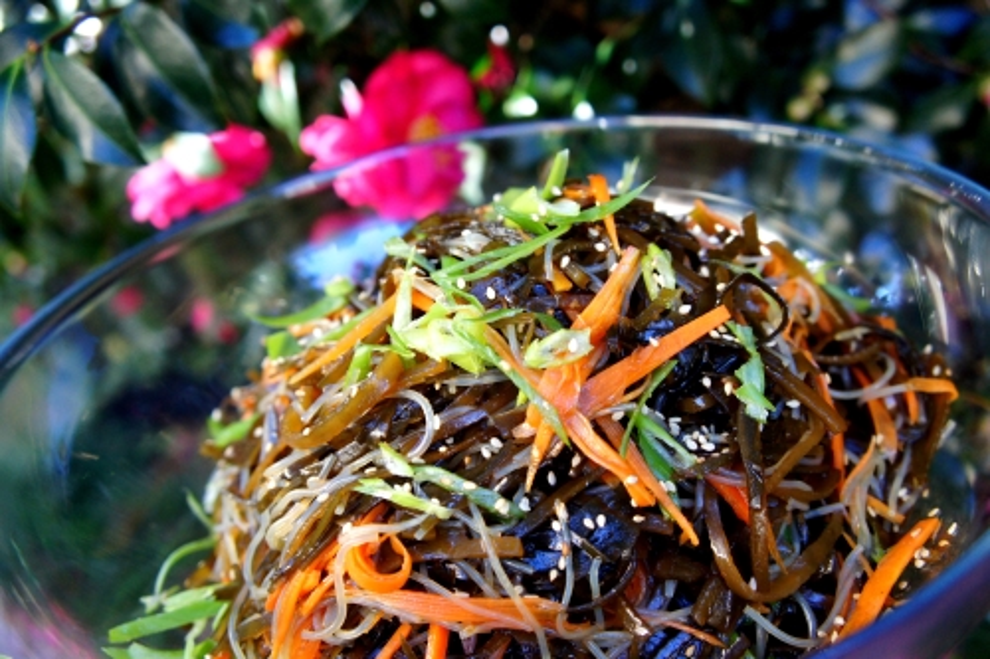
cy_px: 330
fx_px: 1031
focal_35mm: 38
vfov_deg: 35.5
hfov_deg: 51.3
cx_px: 495
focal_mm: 25
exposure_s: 1/250
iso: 1000
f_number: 4.5
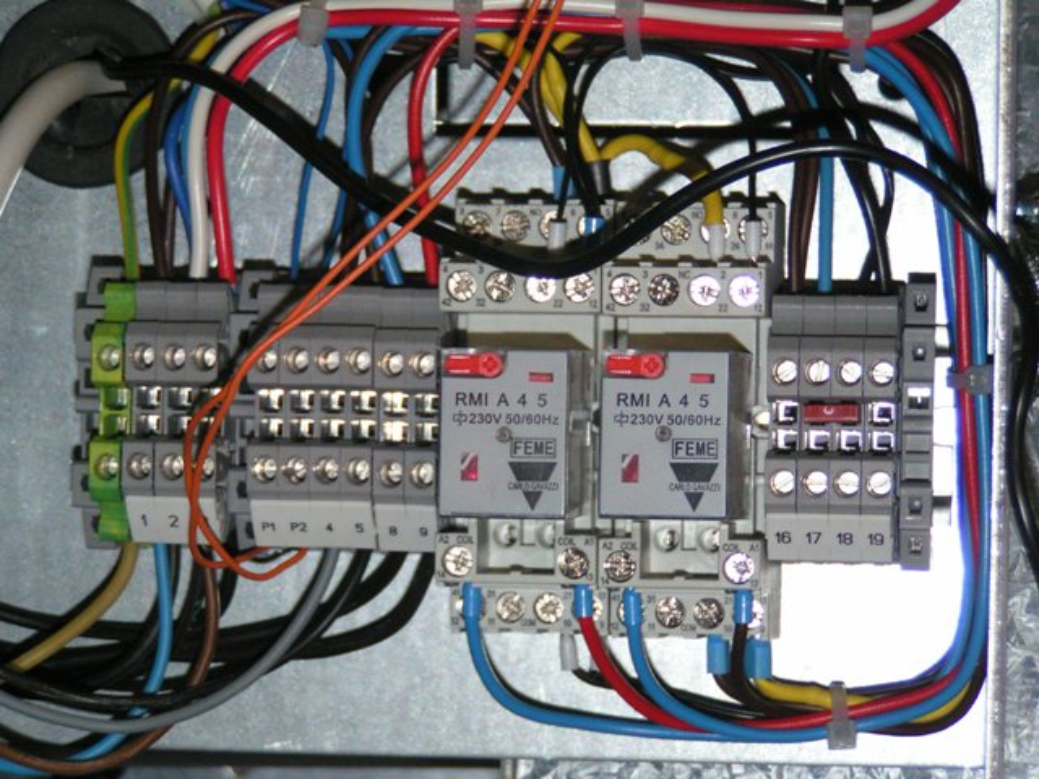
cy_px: 390
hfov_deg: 12.6
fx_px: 4712
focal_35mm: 157
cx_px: 520
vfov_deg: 9.5
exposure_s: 1/160
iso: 200
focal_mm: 24
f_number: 3.5
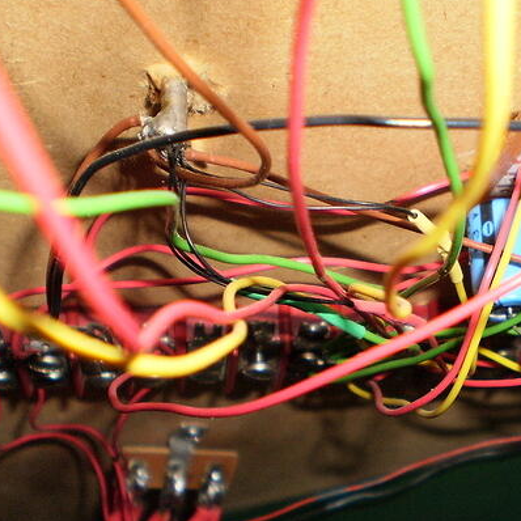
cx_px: 406
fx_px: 1090
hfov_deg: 26.5
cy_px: 352
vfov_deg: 26.7
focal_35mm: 64
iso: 125
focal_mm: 6.3
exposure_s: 1/30
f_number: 3.1
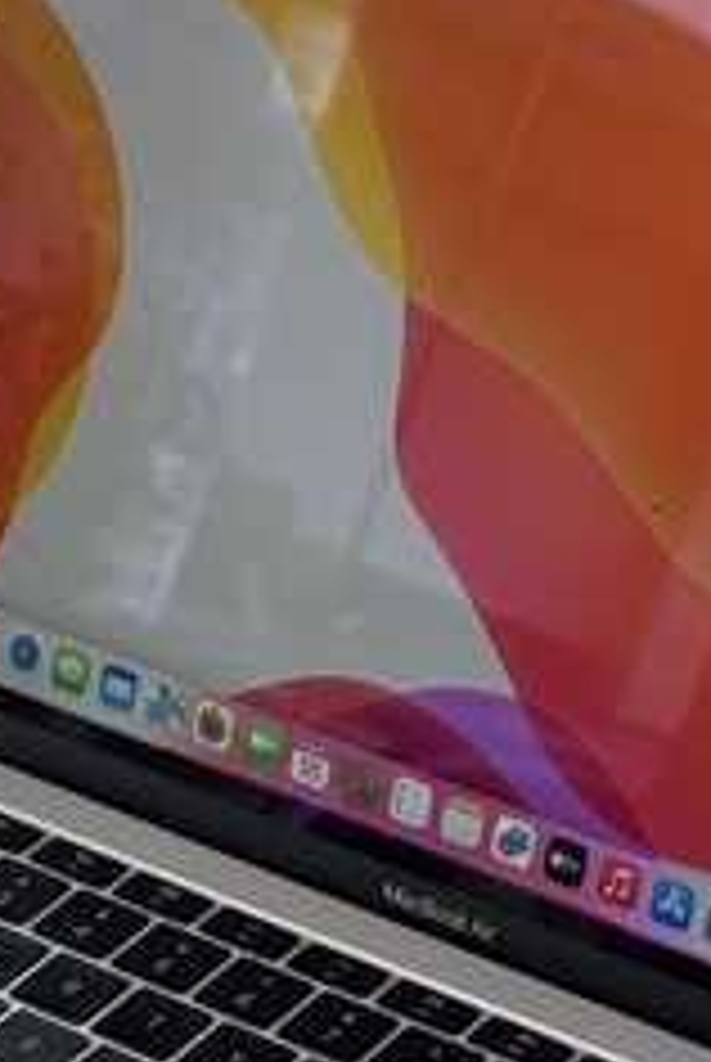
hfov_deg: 8.1
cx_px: 220
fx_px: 4992
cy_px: 760
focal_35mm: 169
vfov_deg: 12.1
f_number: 1.78
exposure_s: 1/163
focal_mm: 6.76
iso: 50
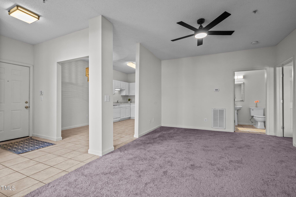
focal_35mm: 16
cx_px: 148
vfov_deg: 73.7
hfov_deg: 96.7
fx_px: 132
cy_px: 98
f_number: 8
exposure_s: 1/4
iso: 400
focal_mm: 16
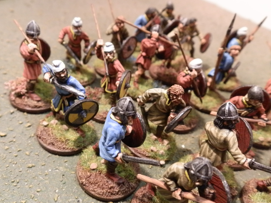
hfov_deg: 58.3
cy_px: 112
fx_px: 243
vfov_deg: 45.4
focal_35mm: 31
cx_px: 127
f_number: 3.1
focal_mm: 5
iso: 400
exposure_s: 1/50
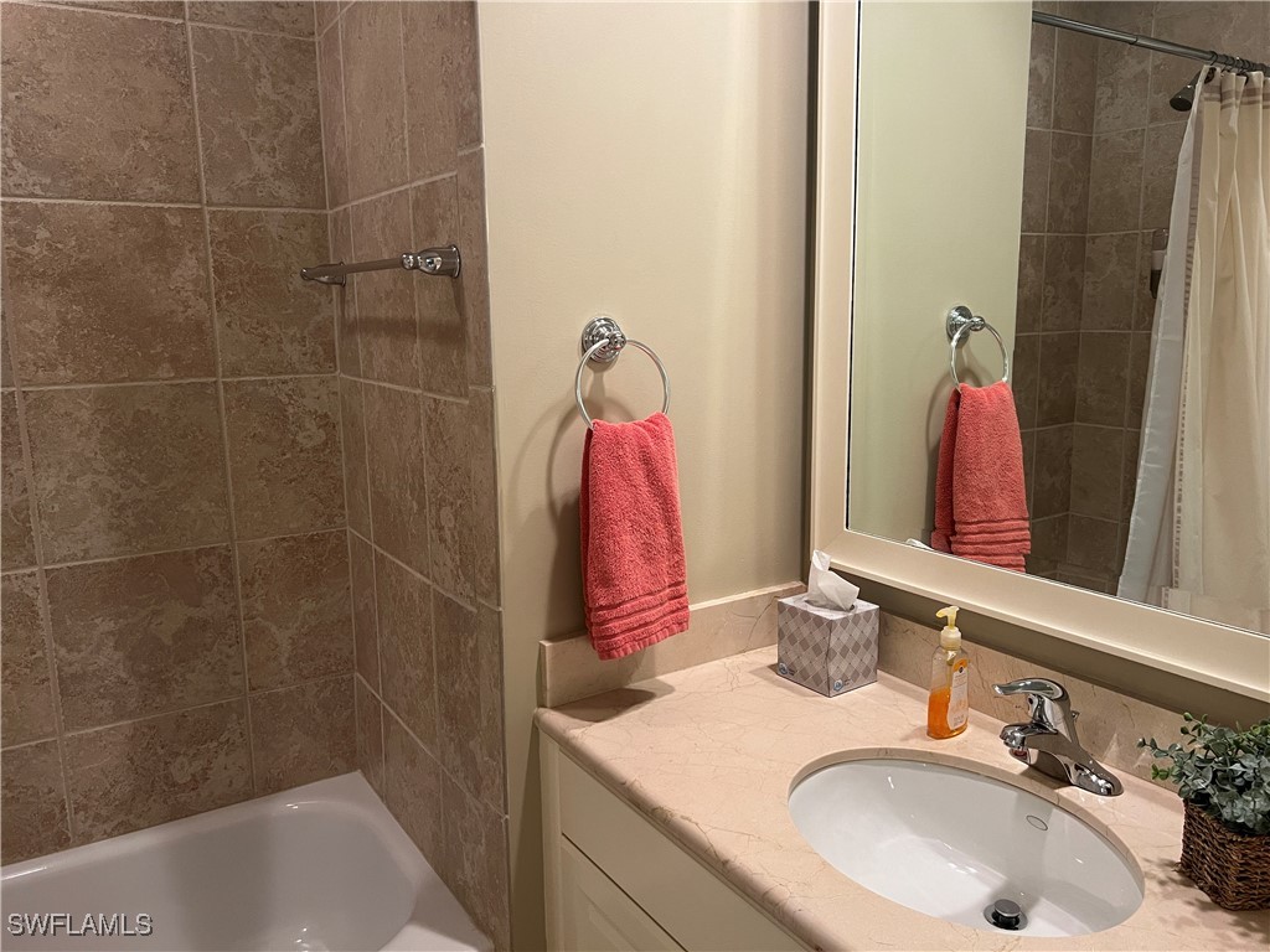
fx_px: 954
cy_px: 476
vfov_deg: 53.1
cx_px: 635
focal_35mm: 26
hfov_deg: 67.3
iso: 160
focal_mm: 5.7
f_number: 1.5
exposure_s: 1/60
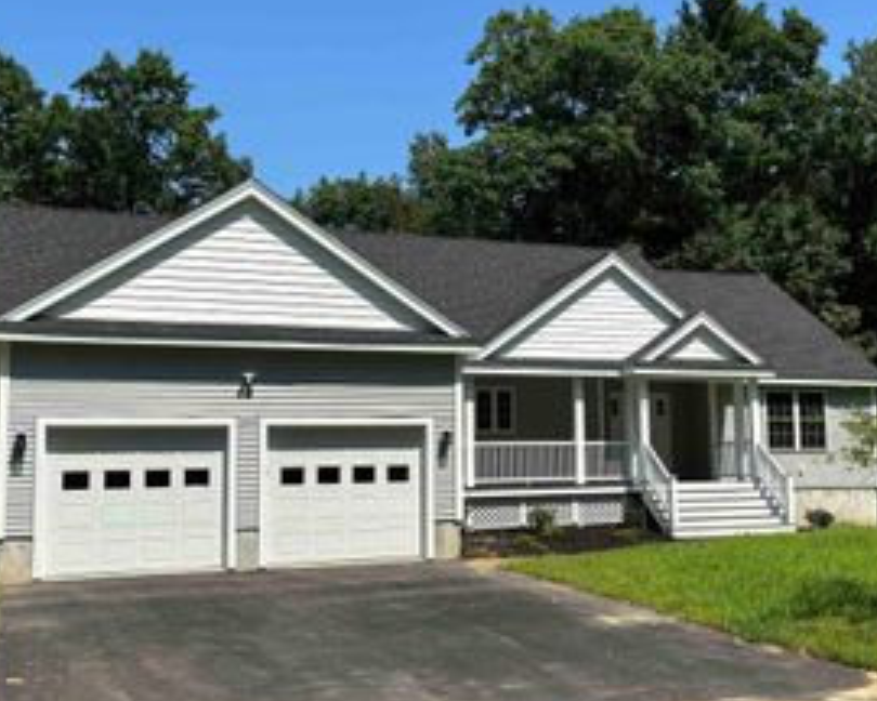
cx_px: 585
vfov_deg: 32.1
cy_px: 359
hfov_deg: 39.1
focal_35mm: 47
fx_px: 1220
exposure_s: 1/3650
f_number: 1.6
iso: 50
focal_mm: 5.96
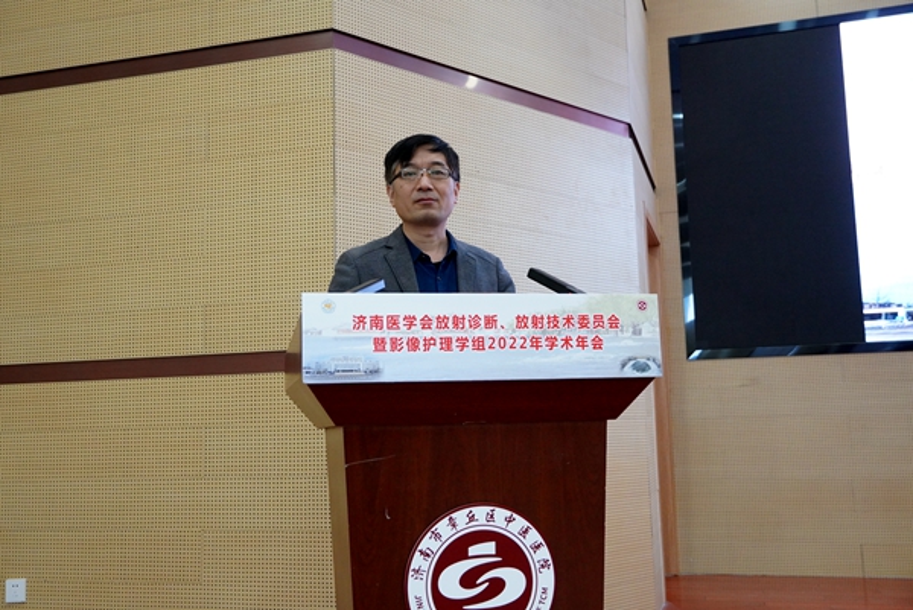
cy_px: 305
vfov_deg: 35.5
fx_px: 952
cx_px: 456
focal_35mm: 38
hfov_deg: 51.3
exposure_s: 1/160
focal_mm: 25
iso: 2500
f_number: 4
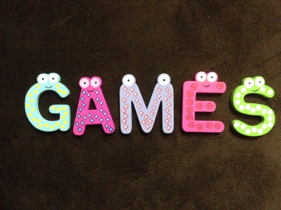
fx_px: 267
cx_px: 140
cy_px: 105
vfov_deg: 42.8
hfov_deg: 55.4
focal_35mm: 33
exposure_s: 1/15
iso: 640
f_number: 2.4
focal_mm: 3.3
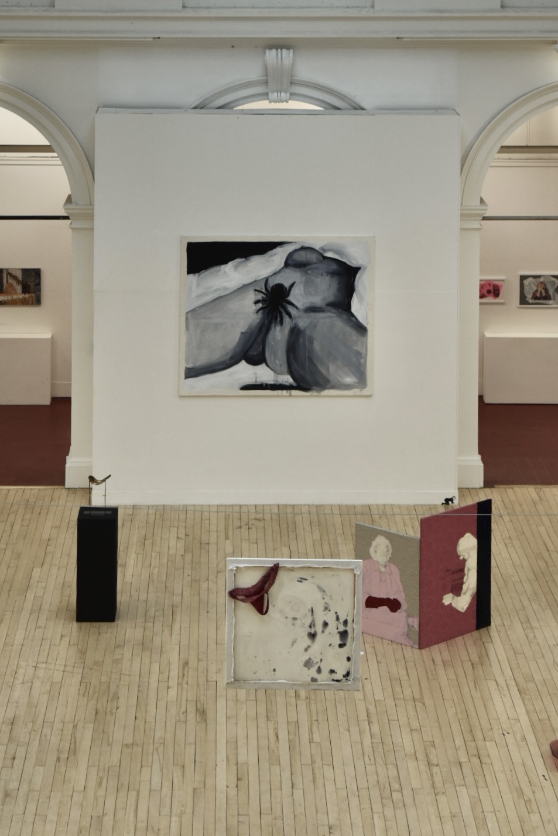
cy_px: 418
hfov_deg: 17.5
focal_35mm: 78
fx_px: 1813
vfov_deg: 26.0
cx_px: 279
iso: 400
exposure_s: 1/125
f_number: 5.6
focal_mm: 52
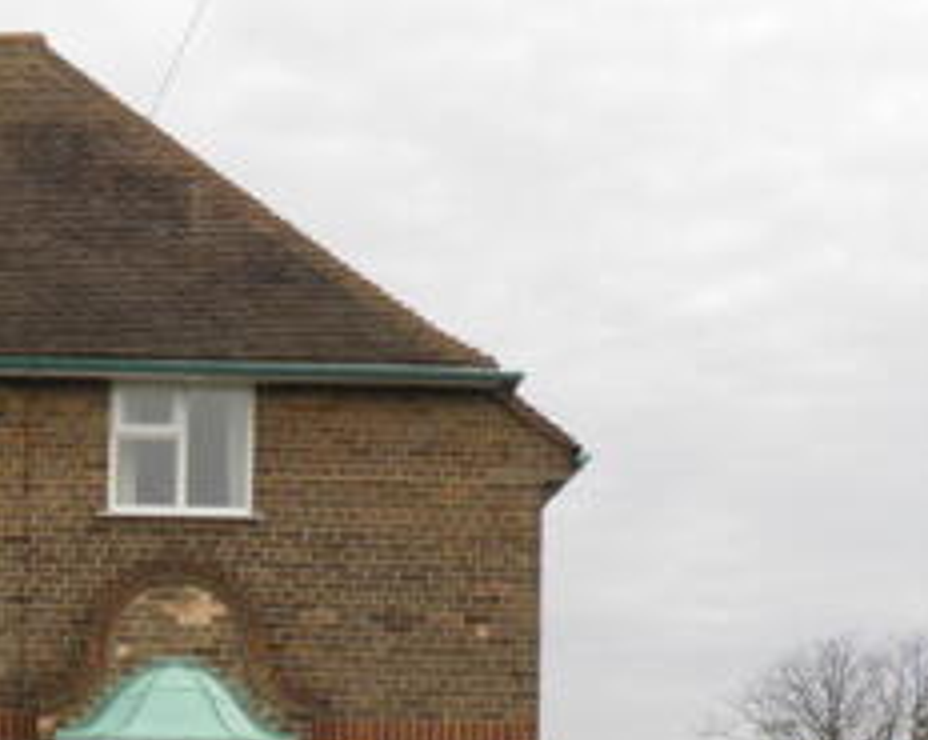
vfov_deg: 17.4
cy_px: 742
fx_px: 2359
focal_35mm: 86
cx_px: 70
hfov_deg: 21.7
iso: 50
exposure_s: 1/60
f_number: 3.9
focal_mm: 6.3
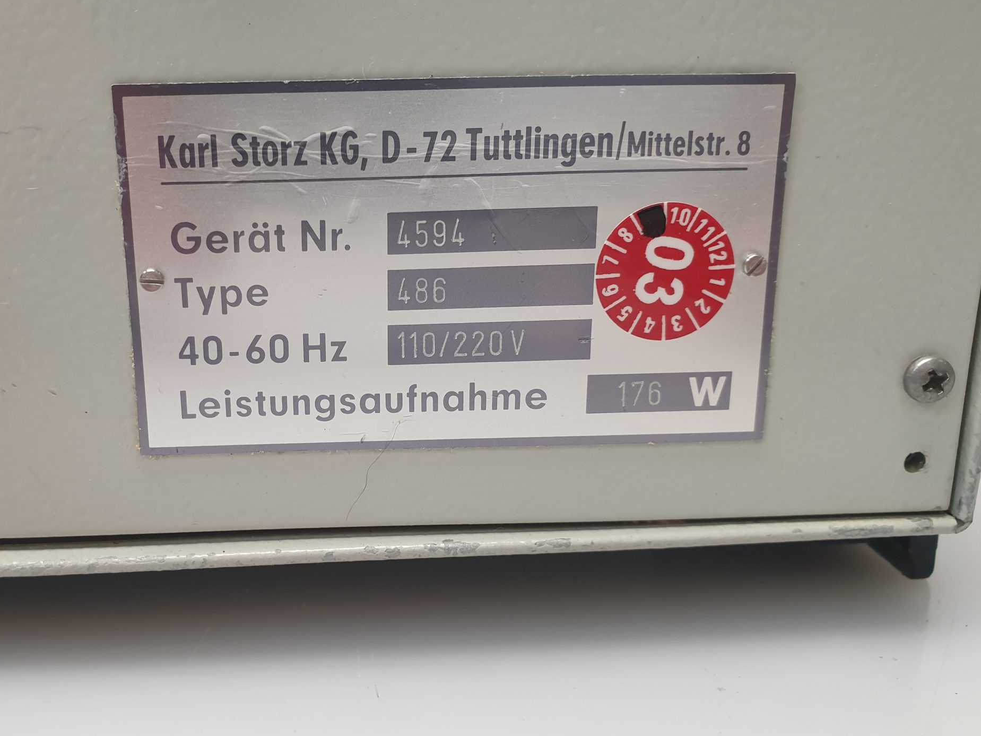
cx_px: 327
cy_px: 385
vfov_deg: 39.7
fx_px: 1020
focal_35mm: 36
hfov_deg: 50.4
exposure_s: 1/50
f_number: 2.4
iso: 125
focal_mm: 4.3
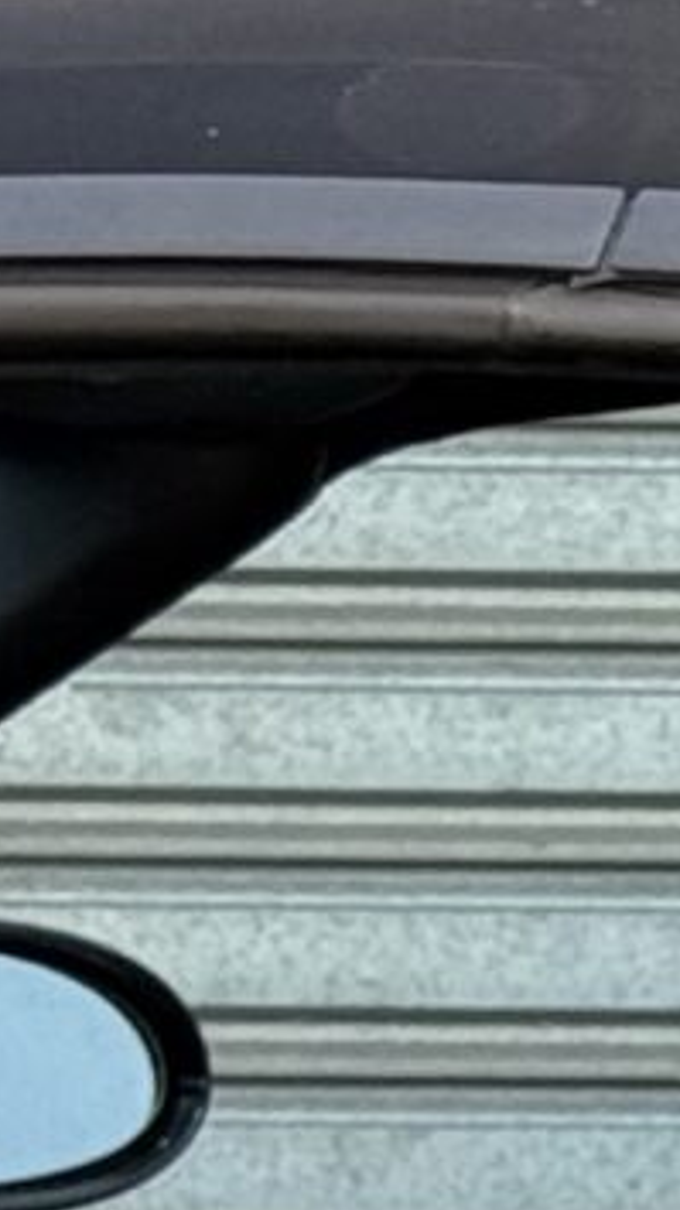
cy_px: 1900
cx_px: 3253
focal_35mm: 378
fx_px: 12123
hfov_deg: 3.0
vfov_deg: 5.6
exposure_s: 1/301
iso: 64
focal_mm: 6.76
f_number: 1.78
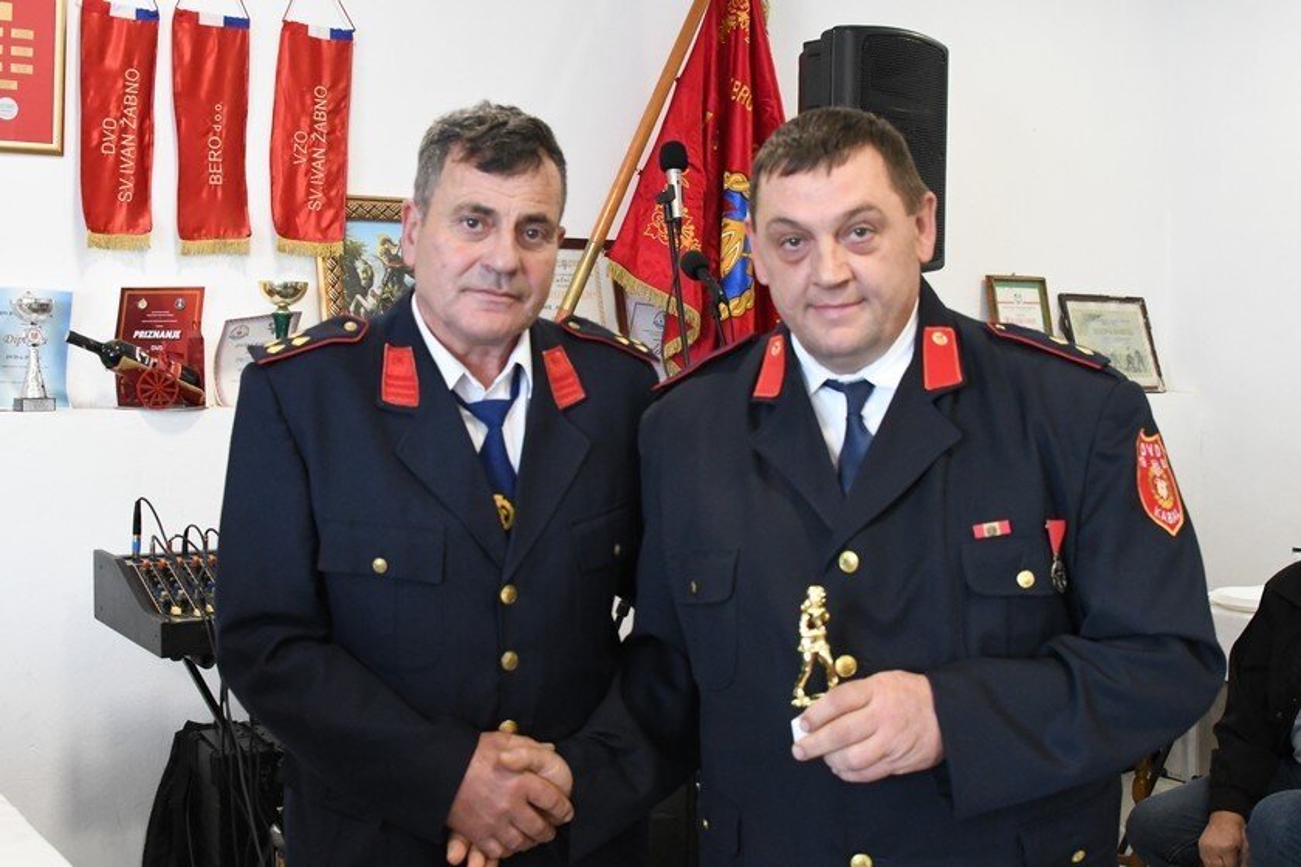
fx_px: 1518
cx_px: 650
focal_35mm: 42
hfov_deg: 46.4
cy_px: 434
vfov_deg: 31.9
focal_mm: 28
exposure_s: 1/125
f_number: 5.6
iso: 6400
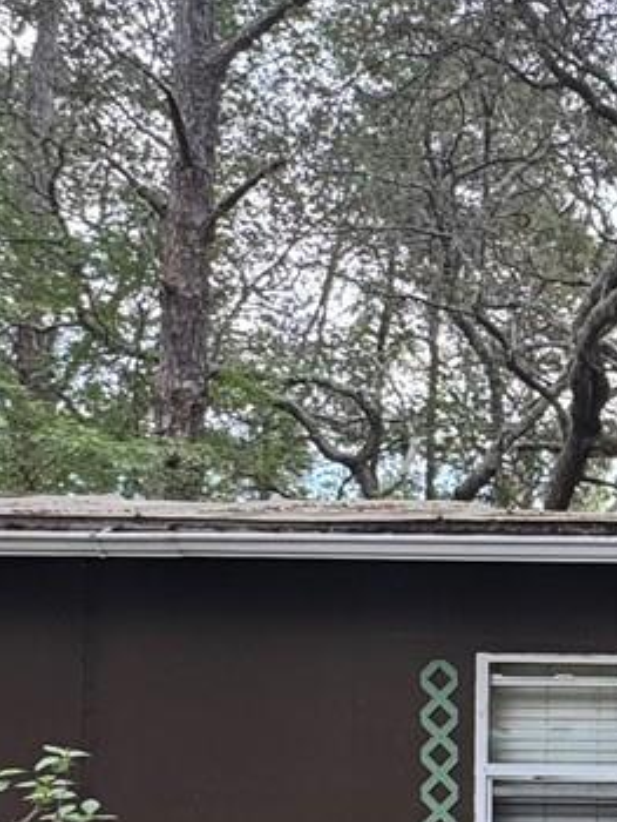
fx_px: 1519
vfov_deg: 29.4
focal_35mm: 64
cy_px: 681
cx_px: 1046
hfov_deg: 18.8
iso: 40
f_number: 2.2
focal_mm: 2.22
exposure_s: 1/100
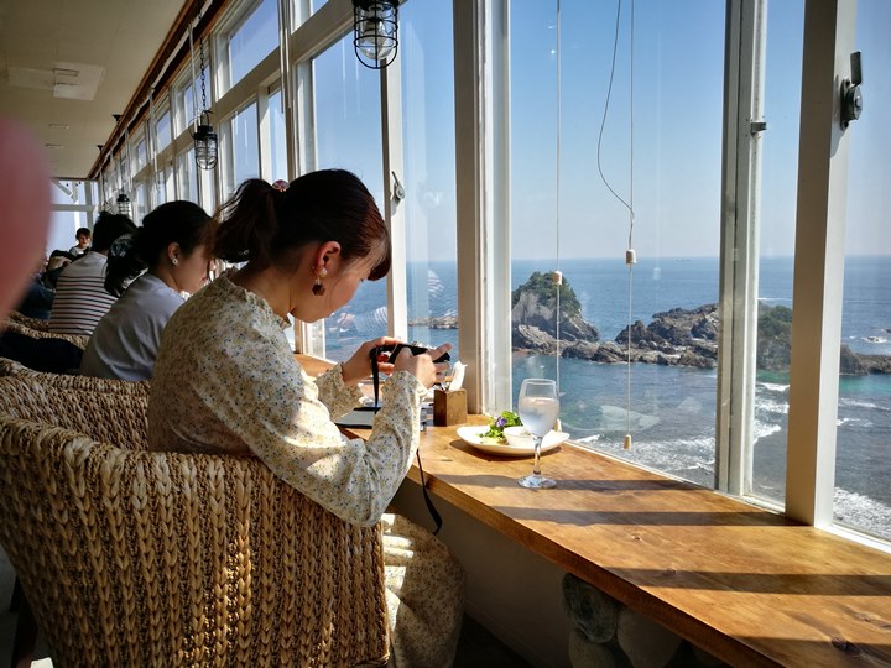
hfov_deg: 65.3
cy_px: 334
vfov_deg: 51.4
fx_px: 695
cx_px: 446
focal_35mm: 27
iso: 50
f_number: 2.2
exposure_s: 1/615
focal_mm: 4.5
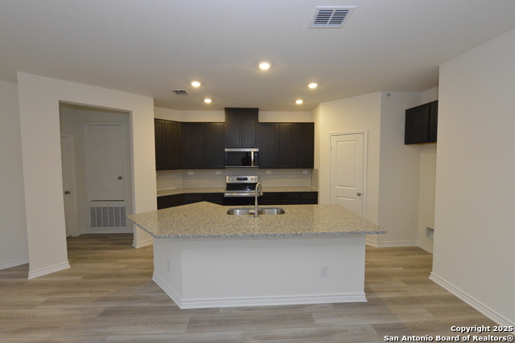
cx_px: 258
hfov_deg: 104.2
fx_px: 200
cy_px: 172
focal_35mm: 14
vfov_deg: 81.2
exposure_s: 1/80
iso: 6400
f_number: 11
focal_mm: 14
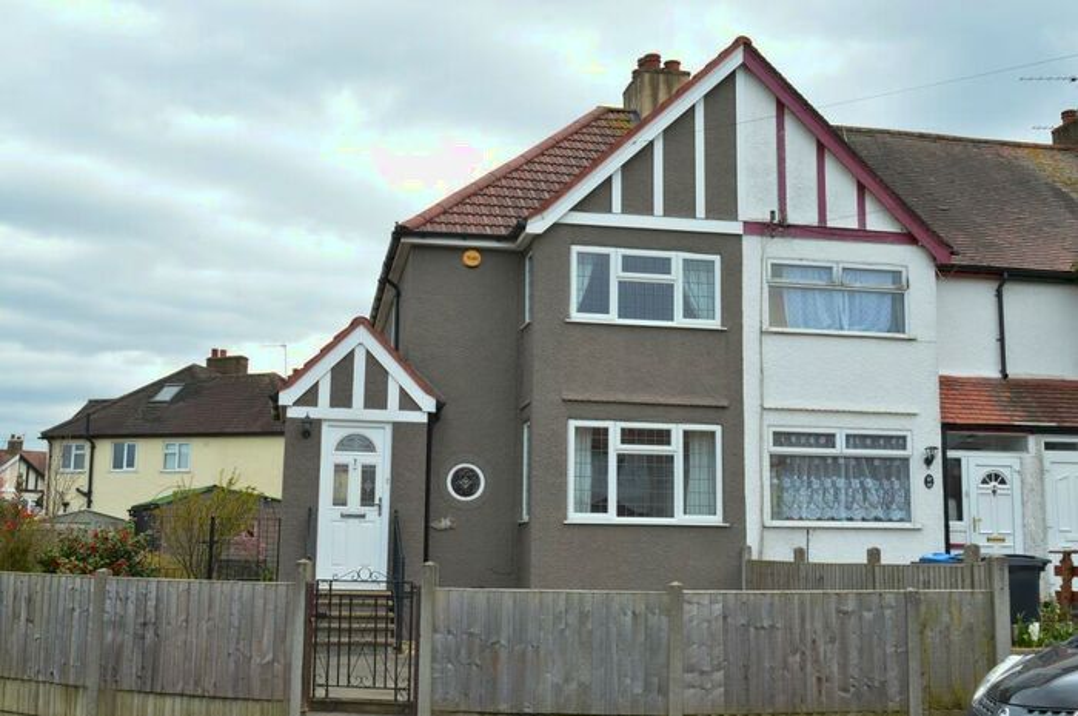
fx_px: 1211
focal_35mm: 40
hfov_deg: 48.0
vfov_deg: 32.9
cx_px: 539
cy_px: 358
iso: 200
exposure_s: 1/60
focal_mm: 27
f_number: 14
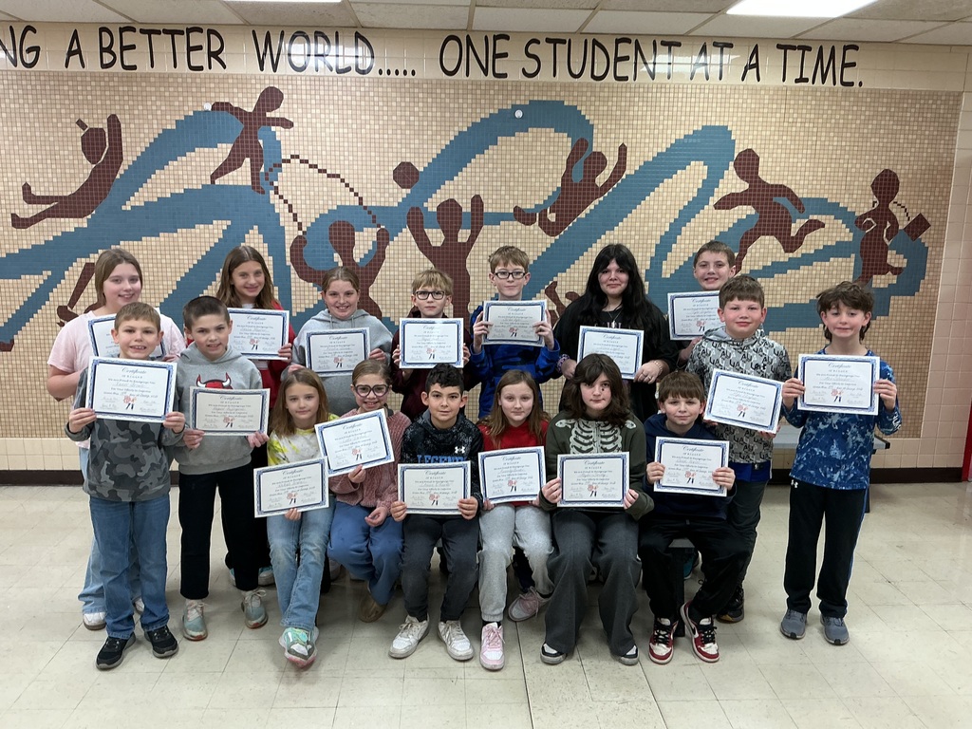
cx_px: 486
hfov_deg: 61.7
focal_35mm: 29
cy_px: 364
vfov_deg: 48.2
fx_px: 814
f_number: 1.8
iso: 50
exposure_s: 1/60
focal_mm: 3
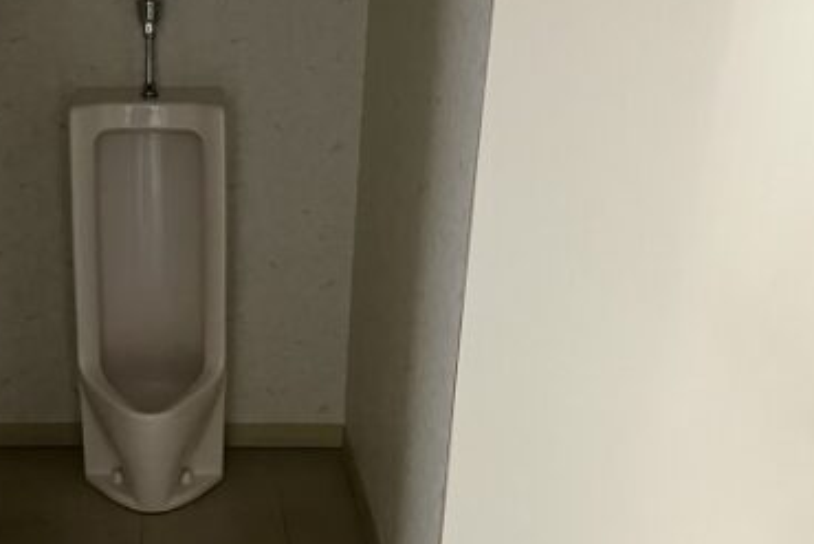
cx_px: 188
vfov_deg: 29.2
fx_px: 1040
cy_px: 241
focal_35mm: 46
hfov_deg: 41.3
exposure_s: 1/34
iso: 400
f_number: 1.8
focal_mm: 3.99
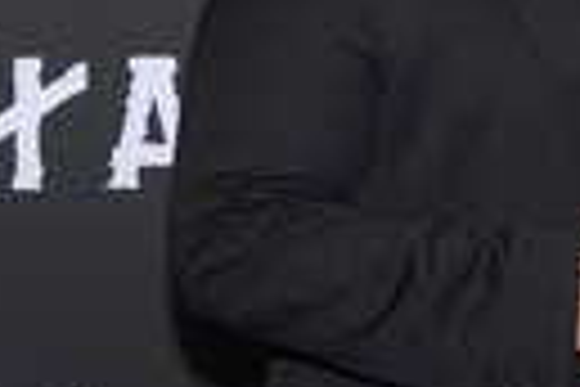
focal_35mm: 175
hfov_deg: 11.4
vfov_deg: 7.8
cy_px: 14
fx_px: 2819
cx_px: 798
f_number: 5.6
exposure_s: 1/200
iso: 500
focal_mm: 50
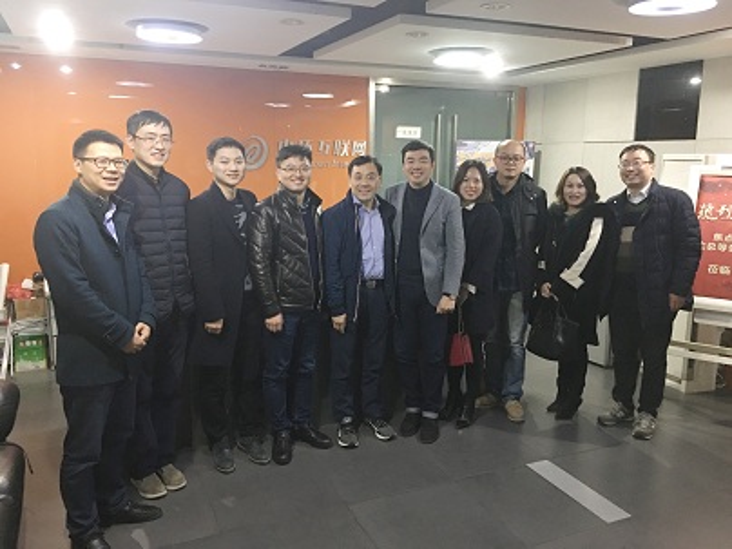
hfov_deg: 61.7
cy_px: 274
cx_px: 366
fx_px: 613
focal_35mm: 29
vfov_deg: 48.2
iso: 100
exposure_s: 1/4
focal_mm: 4.15
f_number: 2.2
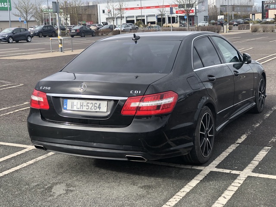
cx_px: 138
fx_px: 454
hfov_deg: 33.8
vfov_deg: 25.7
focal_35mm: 57
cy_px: 104
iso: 20
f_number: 2.8
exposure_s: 1/149
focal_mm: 6.6
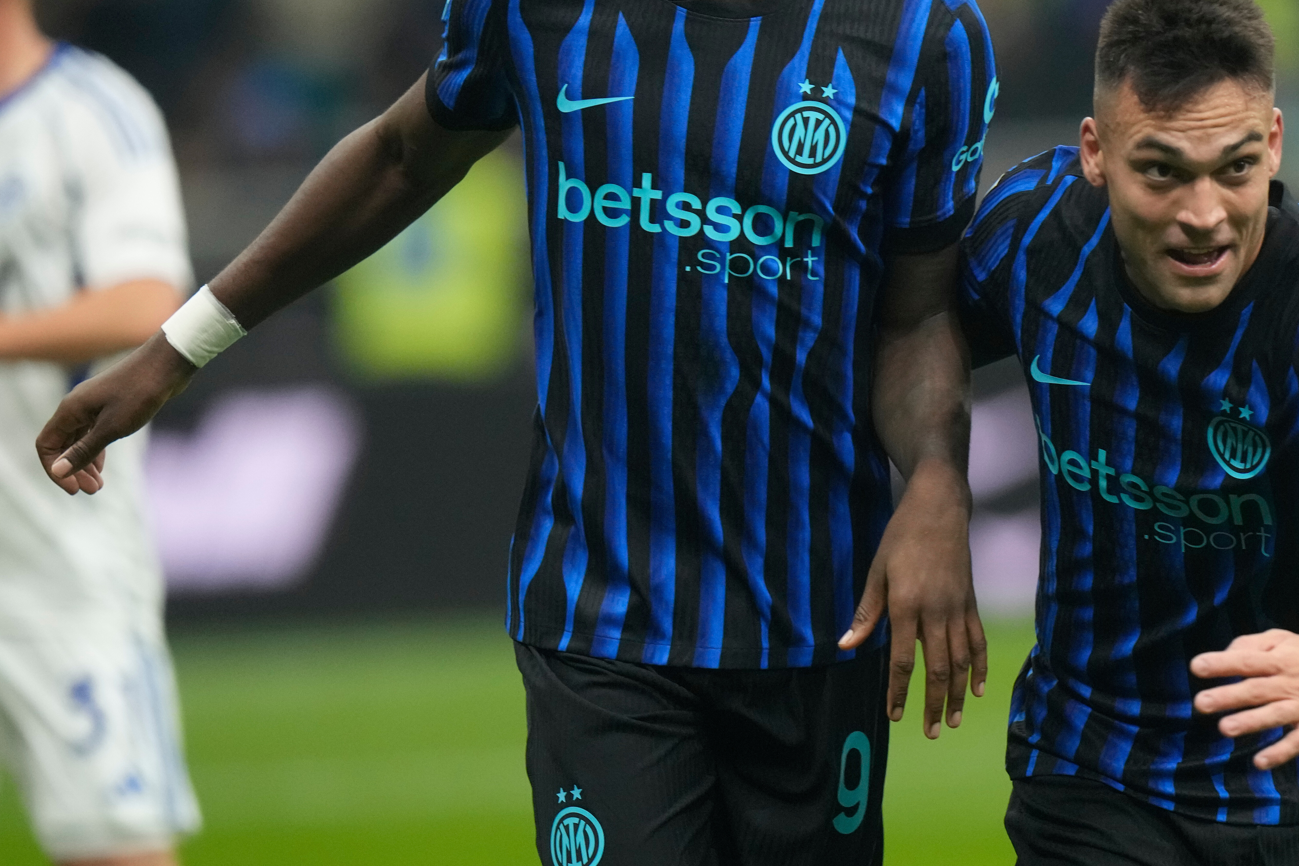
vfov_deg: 2.1
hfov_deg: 3.2
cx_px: 962
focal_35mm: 640
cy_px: 314
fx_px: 23092
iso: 4000
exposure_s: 1/2000
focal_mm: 400
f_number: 3.2
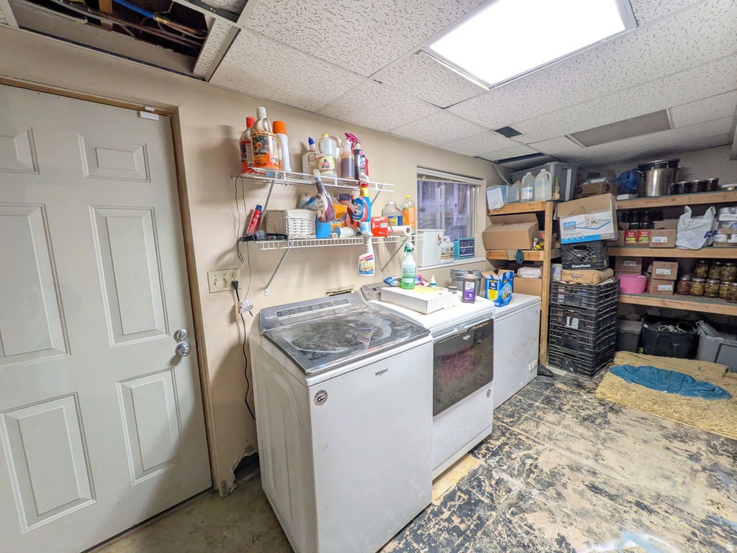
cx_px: 368
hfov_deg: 102.1
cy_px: 276
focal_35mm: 14
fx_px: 298
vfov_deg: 85.7
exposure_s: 1/40
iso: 263
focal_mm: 1.83
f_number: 2.2
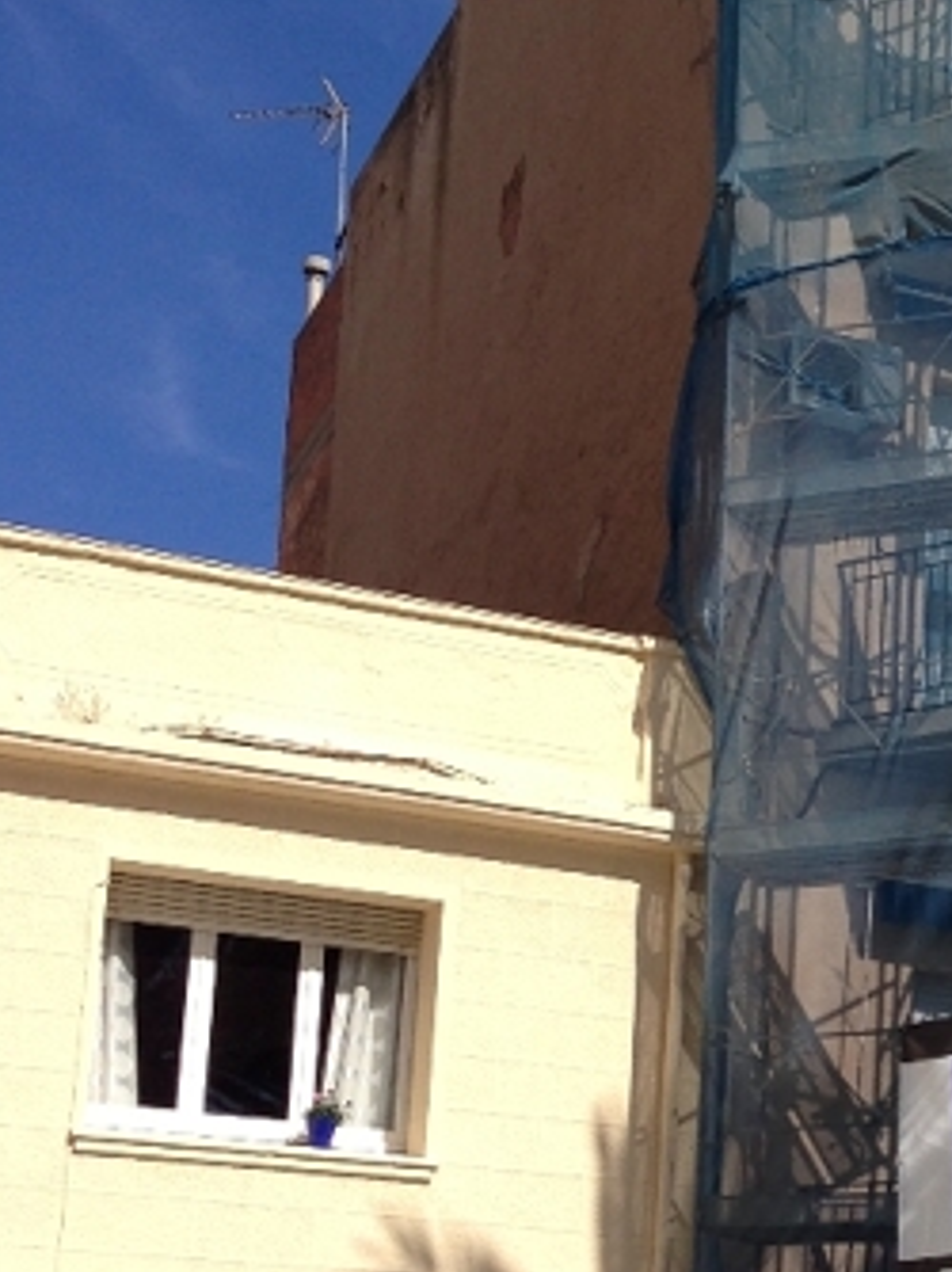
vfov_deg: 21.8
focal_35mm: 89
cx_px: 1163
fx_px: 3268
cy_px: 964
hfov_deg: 15.9
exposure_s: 1/2088
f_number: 2.4
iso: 50
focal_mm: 4.13
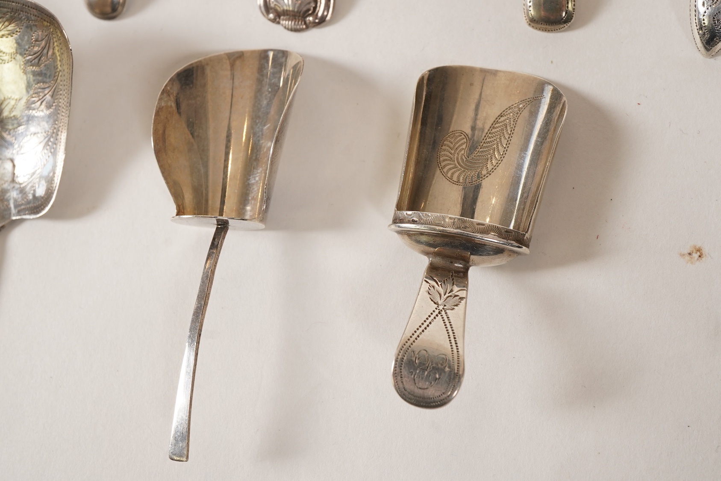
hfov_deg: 43.6
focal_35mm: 45
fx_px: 901
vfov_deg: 29.9
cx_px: 360
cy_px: 240
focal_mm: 30
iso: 400
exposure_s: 1/125
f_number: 16
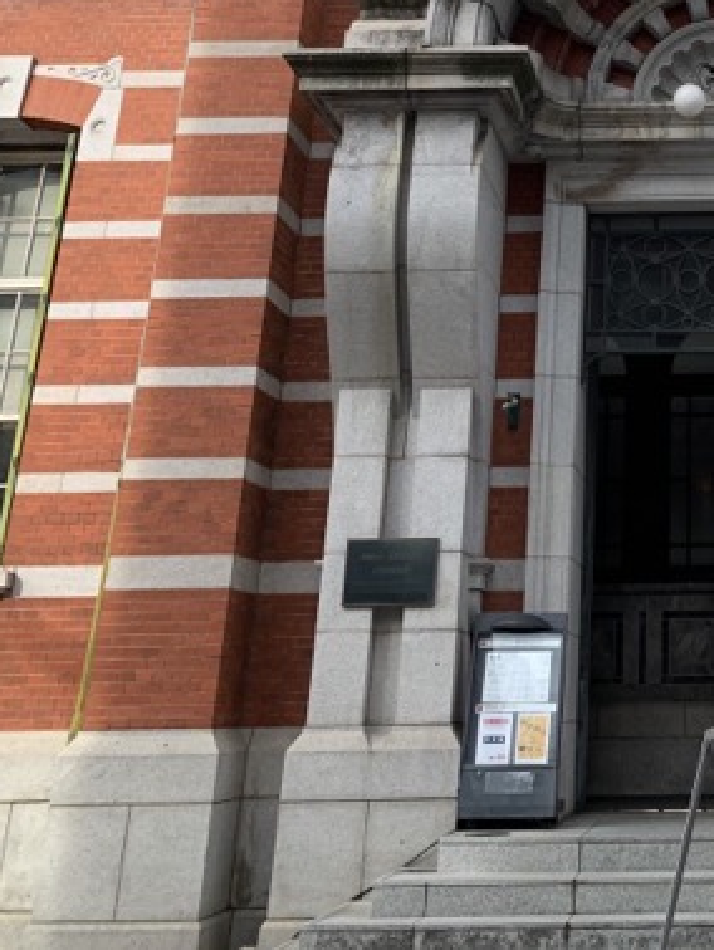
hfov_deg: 25.1
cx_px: 744
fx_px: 1511
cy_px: -30
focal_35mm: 55
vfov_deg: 31.8
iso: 25
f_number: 1.8
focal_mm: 4.25
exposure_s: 1/507
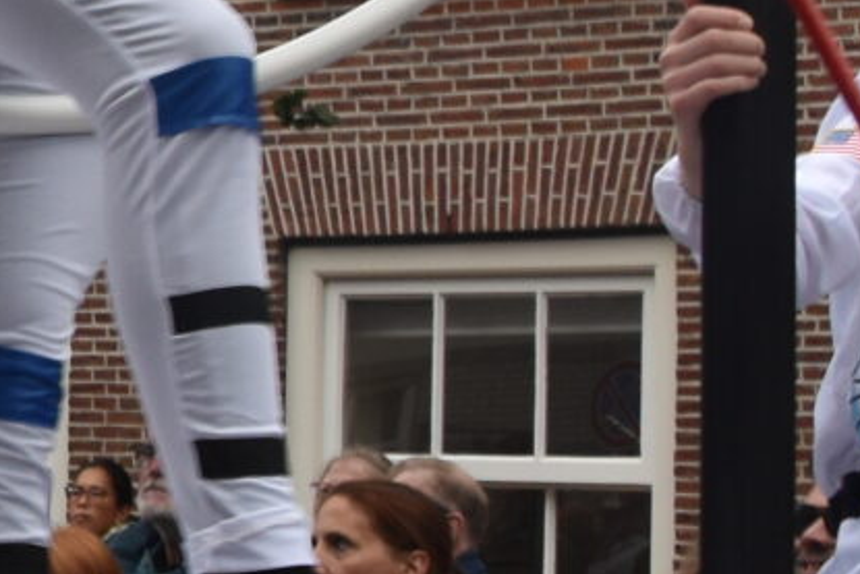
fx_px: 4638
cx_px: -1102
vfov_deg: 7.1
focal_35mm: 194
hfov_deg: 9.6
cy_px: 272
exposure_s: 1/250
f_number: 8
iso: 400
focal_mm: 21
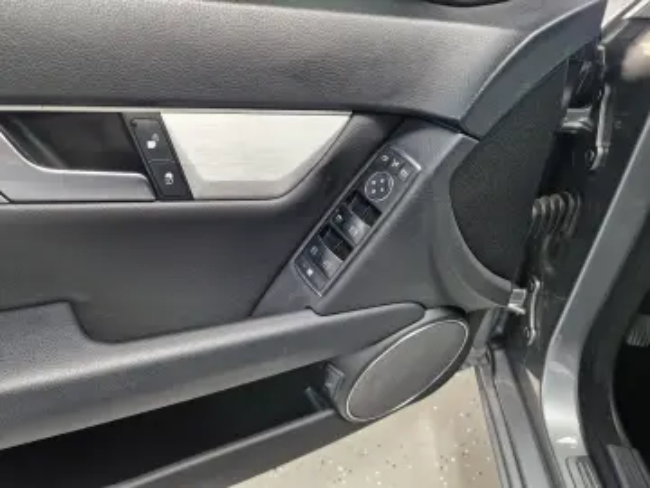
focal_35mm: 23
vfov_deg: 58.9
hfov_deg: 73.9
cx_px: 325
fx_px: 432
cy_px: 244
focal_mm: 5.4
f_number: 1.8
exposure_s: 1/100
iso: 400
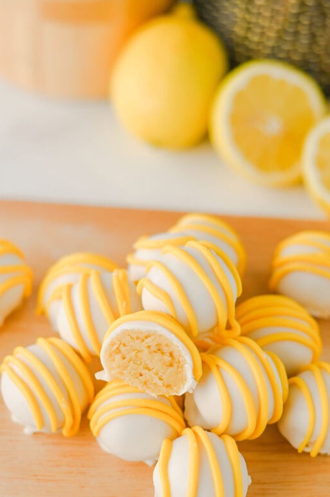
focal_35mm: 66
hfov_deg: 20.6
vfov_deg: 30.4
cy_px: 323
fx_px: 909
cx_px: 153
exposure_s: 1/200
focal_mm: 50
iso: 160
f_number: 3.2
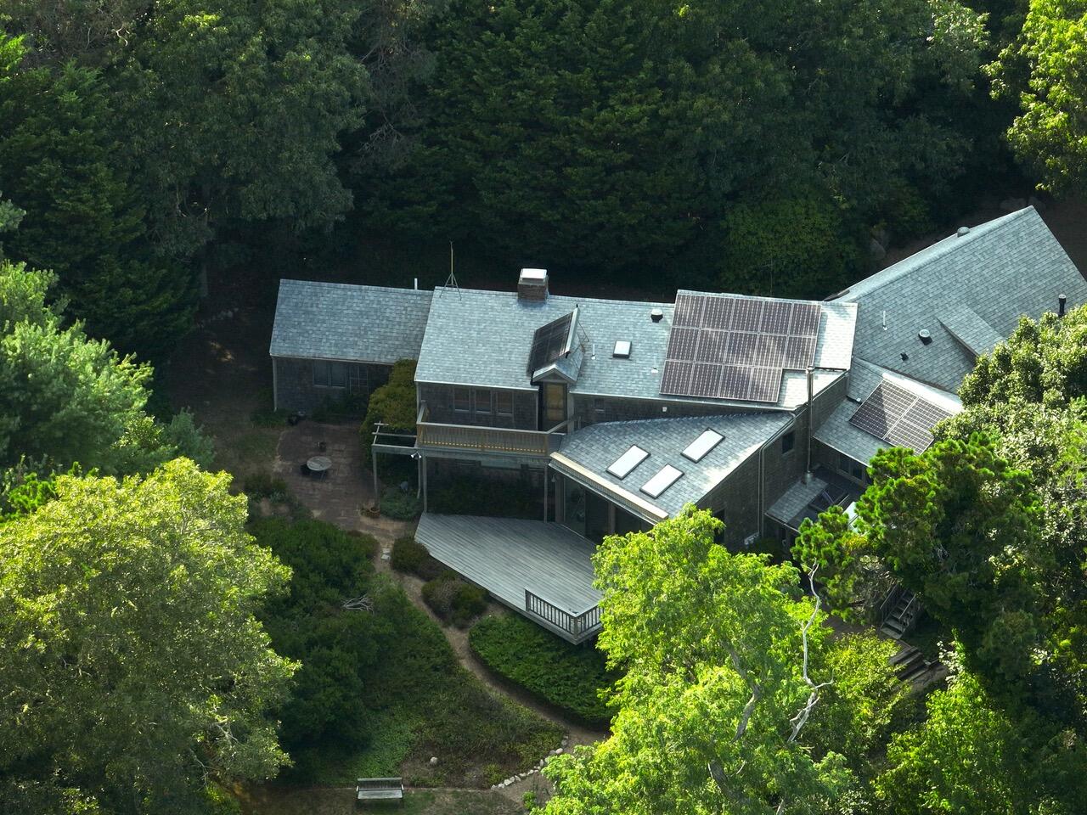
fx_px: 5056
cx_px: 544
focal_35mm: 161
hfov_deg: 12.3
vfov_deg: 9.2
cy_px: 408
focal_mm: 29.85
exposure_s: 1/50
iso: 100
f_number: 4.4
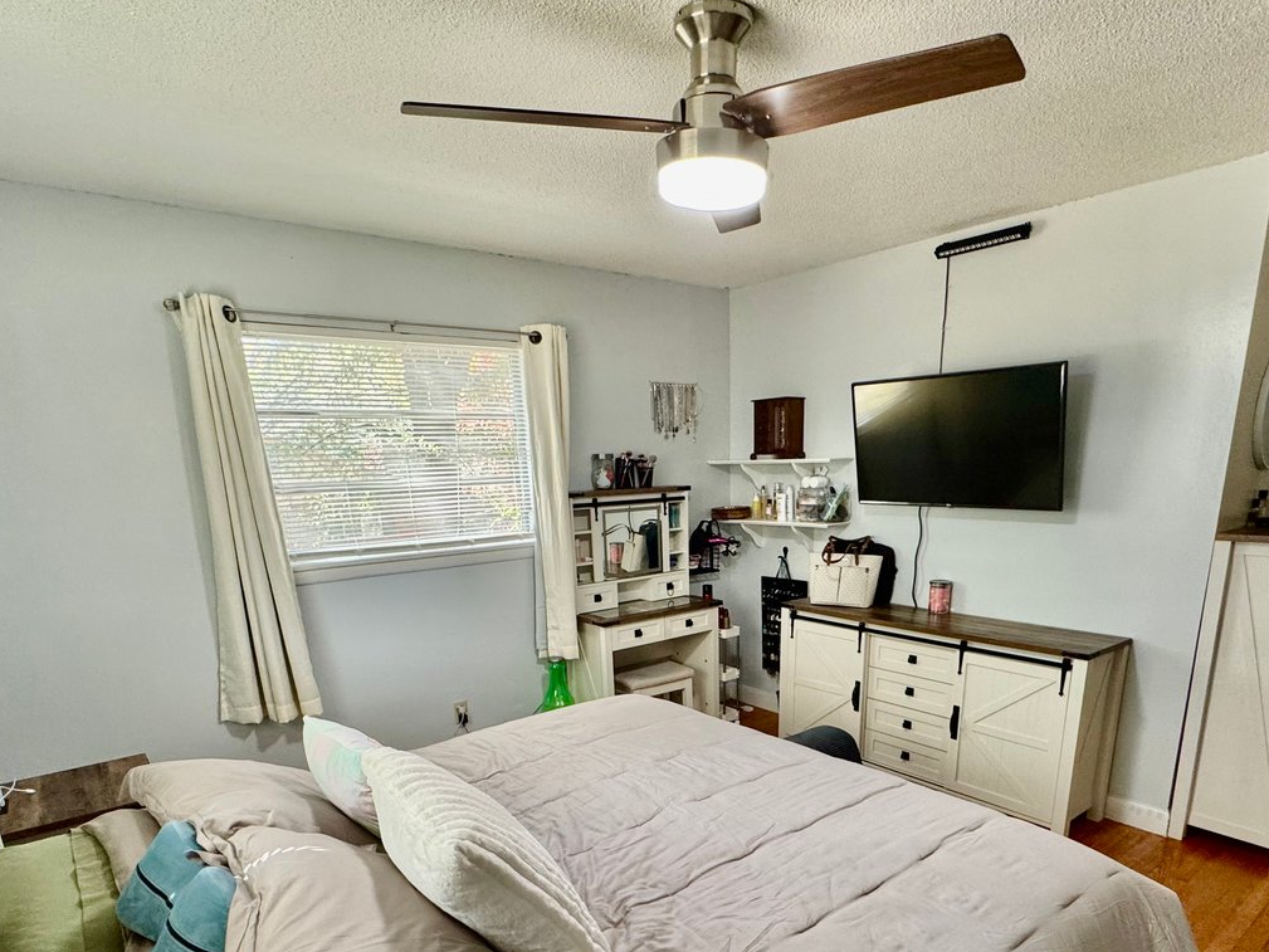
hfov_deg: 78.9
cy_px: 675
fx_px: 770
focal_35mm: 21
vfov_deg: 61.0
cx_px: 671
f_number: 2.2
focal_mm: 2.22
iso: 200
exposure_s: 1/60
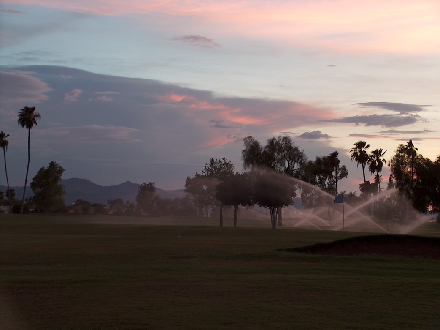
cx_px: 220
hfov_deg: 23.3
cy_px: 165
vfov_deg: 17.6
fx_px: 1067
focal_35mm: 84
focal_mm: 17.25
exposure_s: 1/22
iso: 100
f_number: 2.9
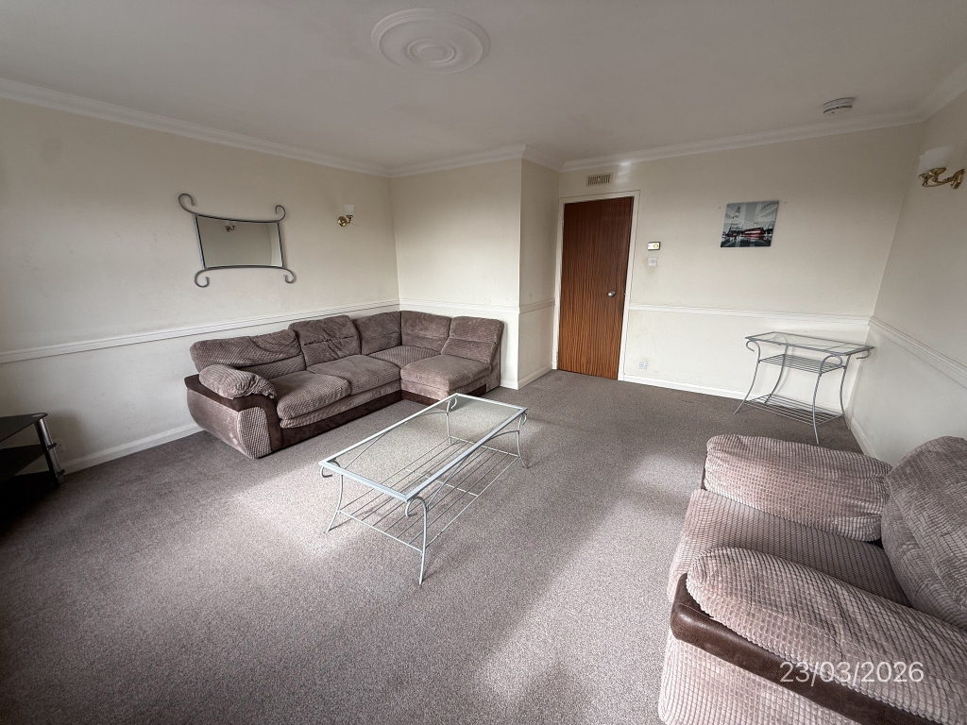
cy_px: 362
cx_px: 484
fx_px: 391
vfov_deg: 85.7
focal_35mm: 14
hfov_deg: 102.1
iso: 50
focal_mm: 2.22
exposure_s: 1/99
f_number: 2.2
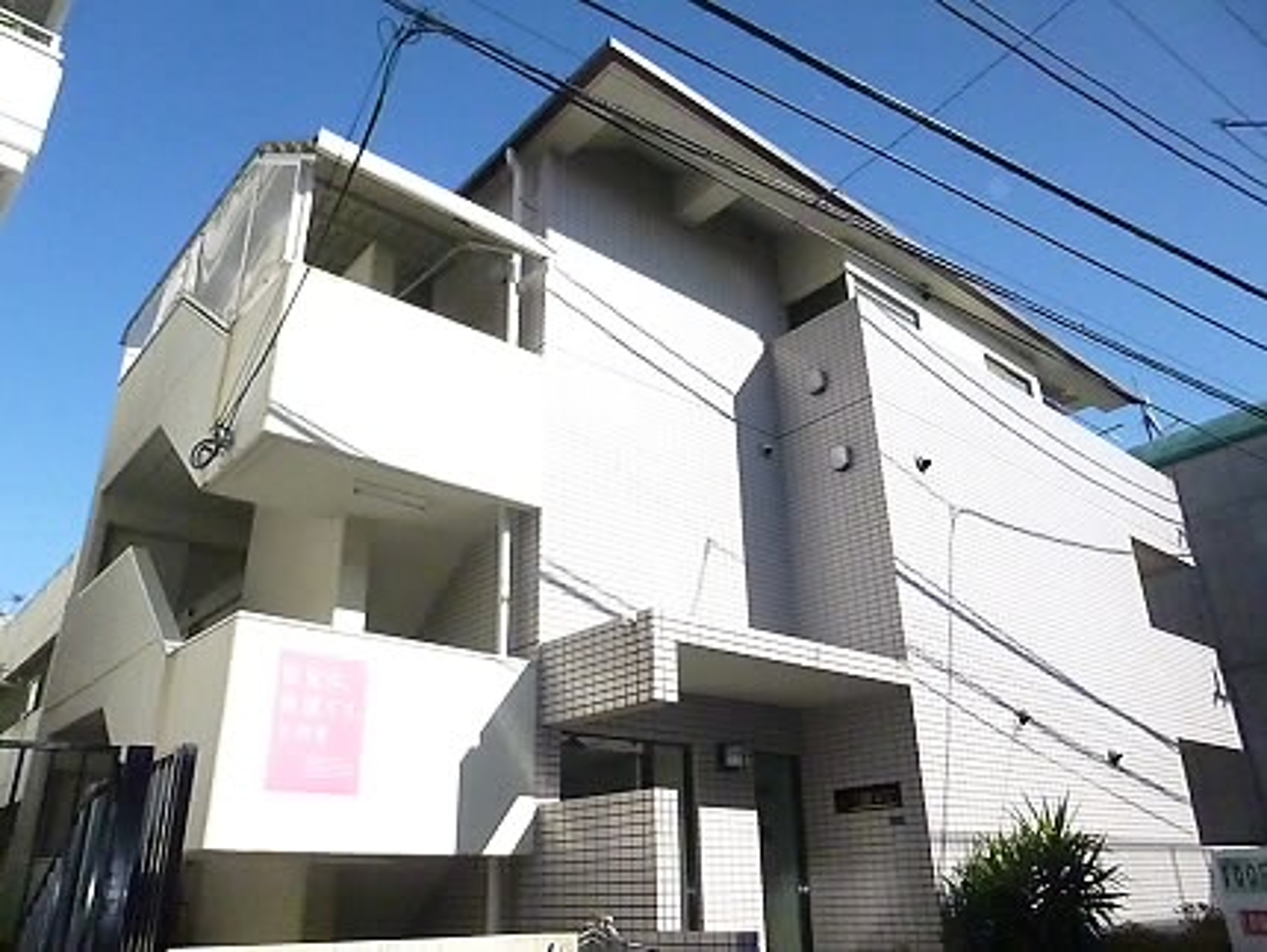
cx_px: 634
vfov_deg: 54.9
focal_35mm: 25
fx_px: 916
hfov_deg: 69.4
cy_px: 476
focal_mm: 4.5
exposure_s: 1/1600
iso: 1600
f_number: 9
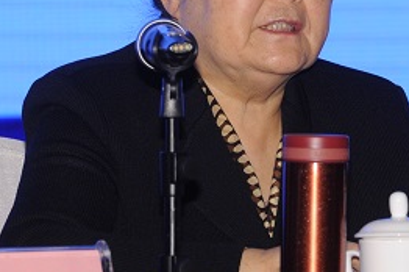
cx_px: 297
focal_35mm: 497
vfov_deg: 2.8
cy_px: 48
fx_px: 5639
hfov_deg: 4.2
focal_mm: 200
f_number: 9
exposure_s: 1/160
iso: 1600
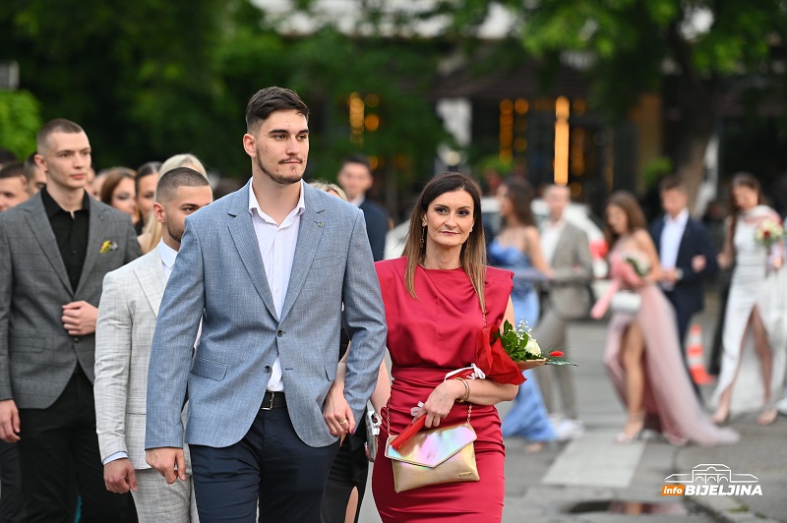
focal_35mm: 155
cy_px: 262
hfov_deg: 13.3
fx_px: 3386
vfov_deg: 8.8
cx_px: 394
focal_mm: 155
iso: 800
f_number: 2.8
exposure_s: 1/800
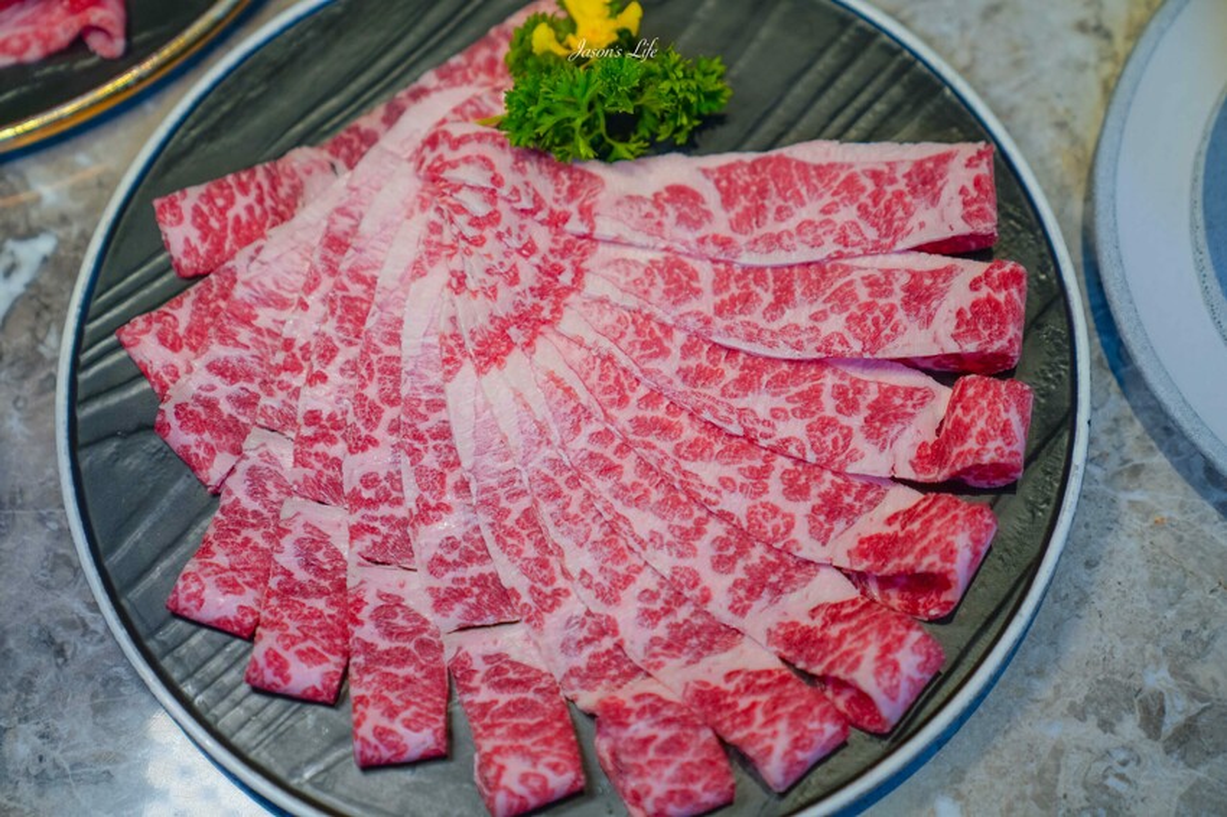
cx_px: 614
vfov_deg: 19.4
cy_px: 408
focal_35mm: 70
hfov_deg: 28.9
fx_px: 2385
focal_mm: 70
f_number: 2.8
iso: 125
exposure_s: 1/80
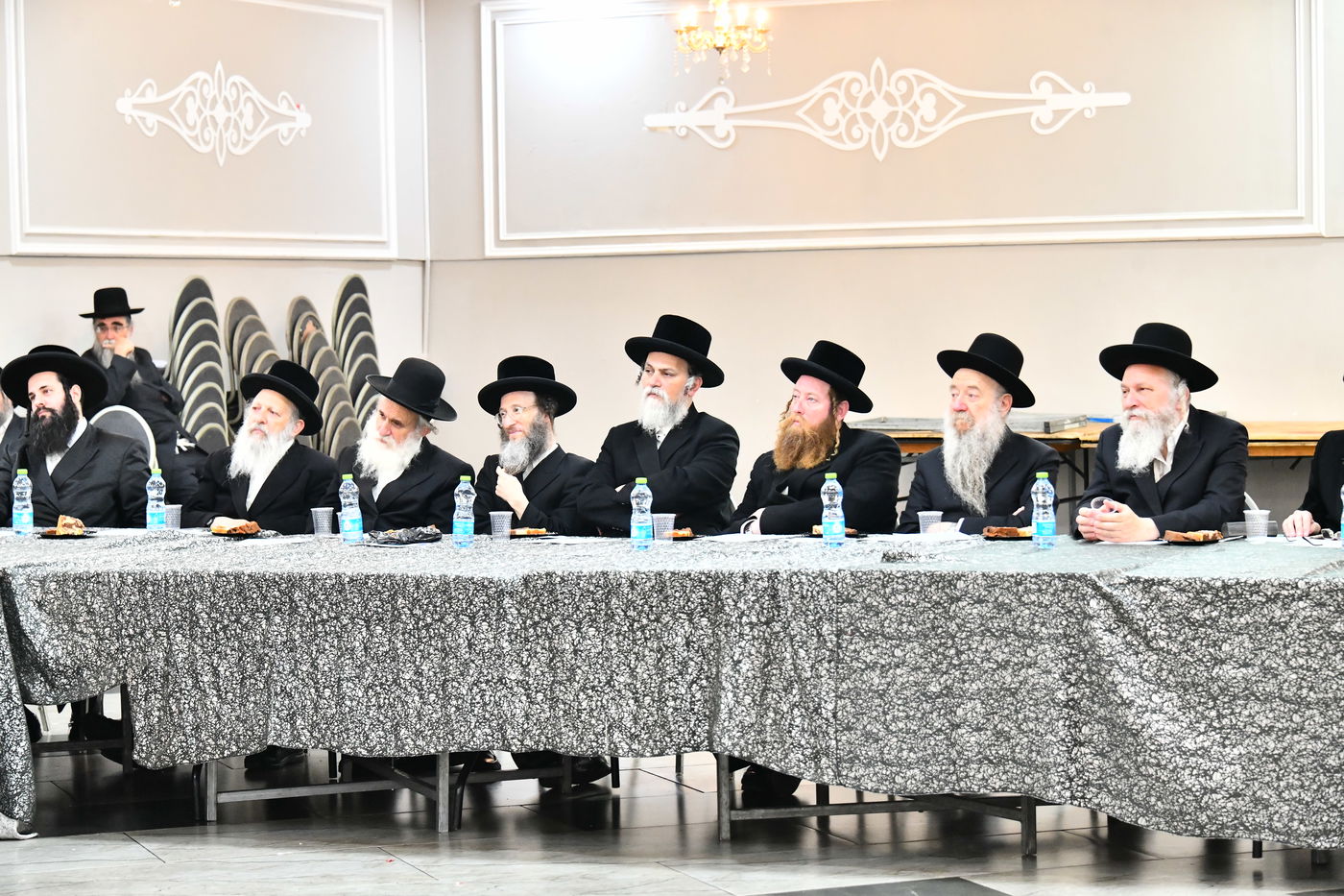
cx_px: 672
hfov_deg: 23.9
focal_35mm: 85
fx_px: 3173
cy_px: 448
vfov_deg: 16.1
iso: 5000
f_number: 5.6
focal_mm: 85
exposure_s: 1/125
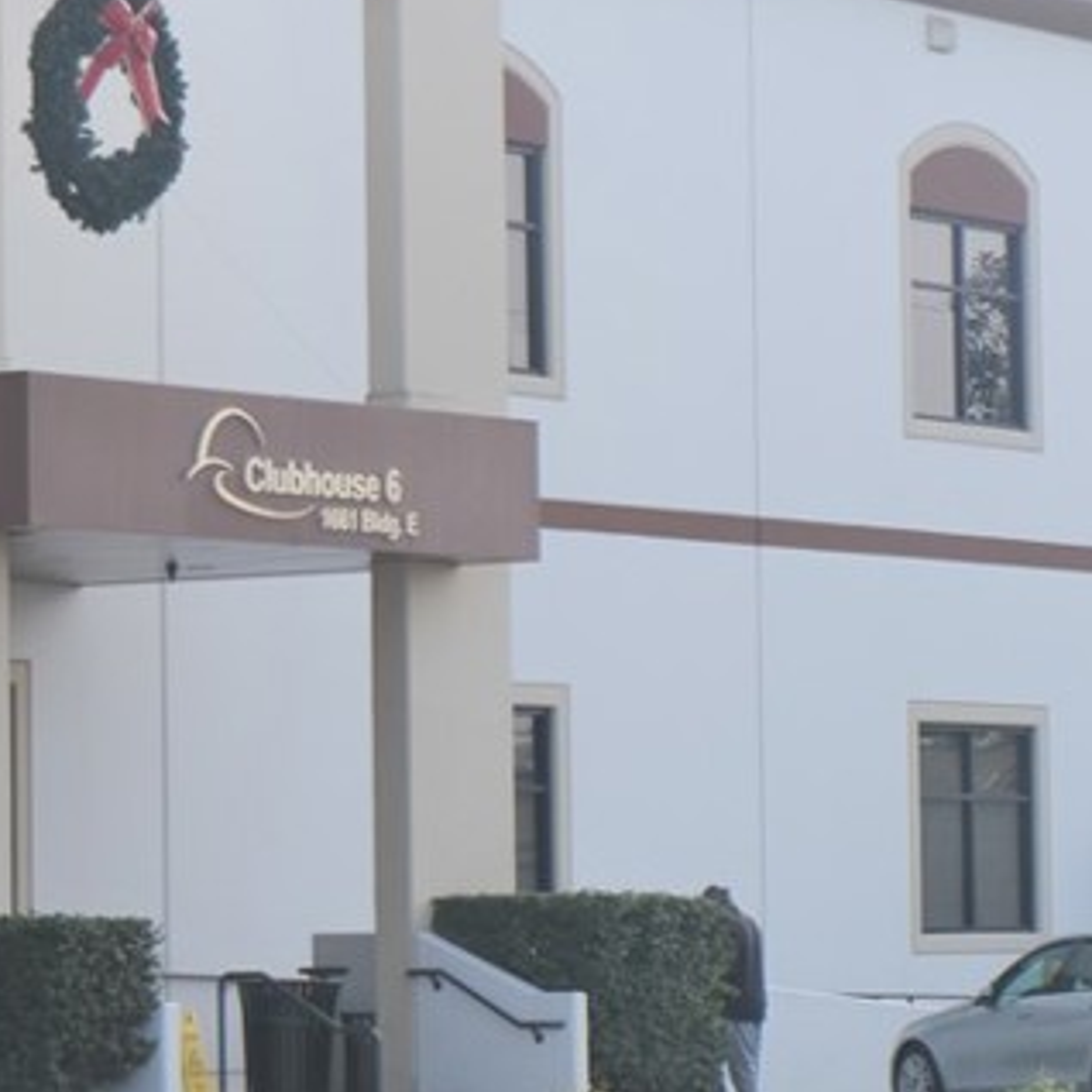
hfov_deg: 9.4
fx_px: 6638
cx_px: 412
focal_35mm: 186
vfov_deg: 9.4
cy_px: 568
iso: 320
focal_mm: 45
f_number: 5.6
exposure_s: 1/550
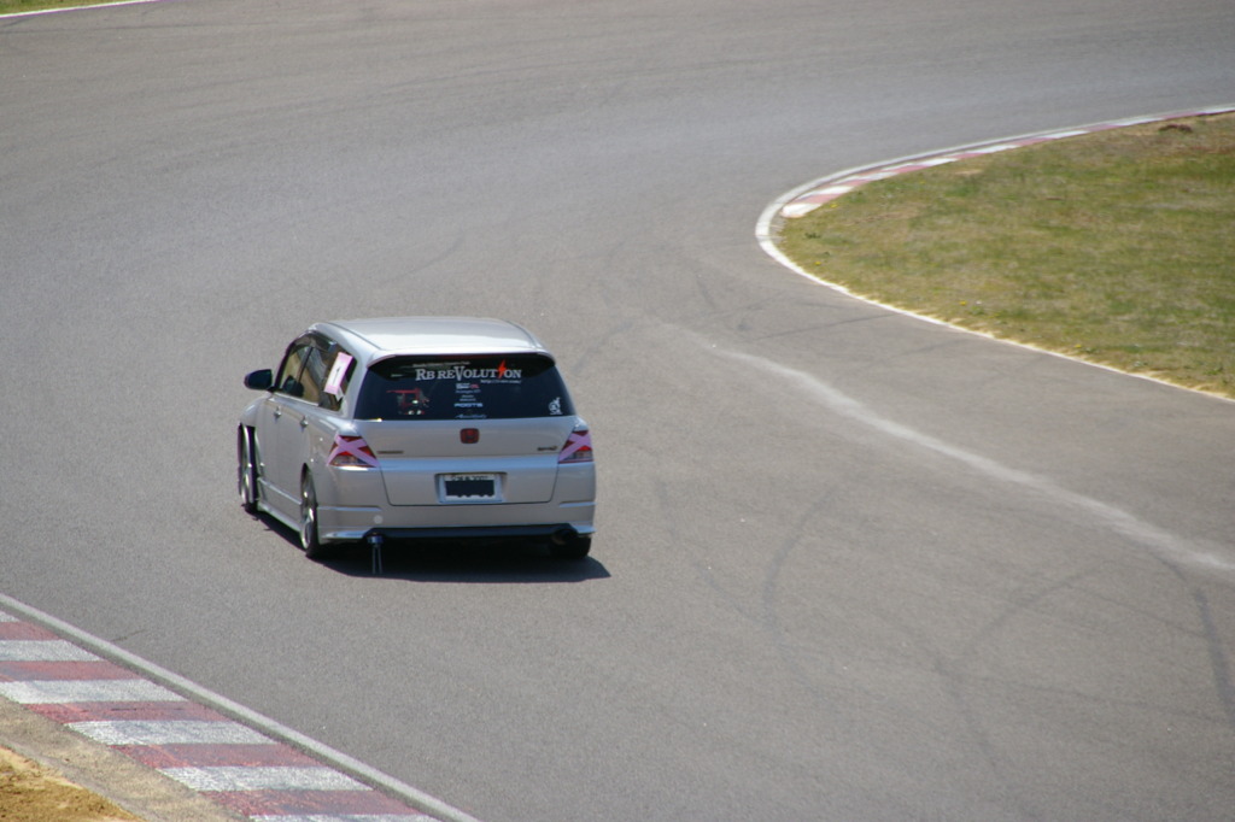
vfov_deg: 3.7
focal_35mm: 375
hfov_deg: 5.5
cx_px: 618
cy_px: 411
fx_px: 12860
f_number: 9.5
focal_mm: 250
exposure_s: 1/500
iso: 200
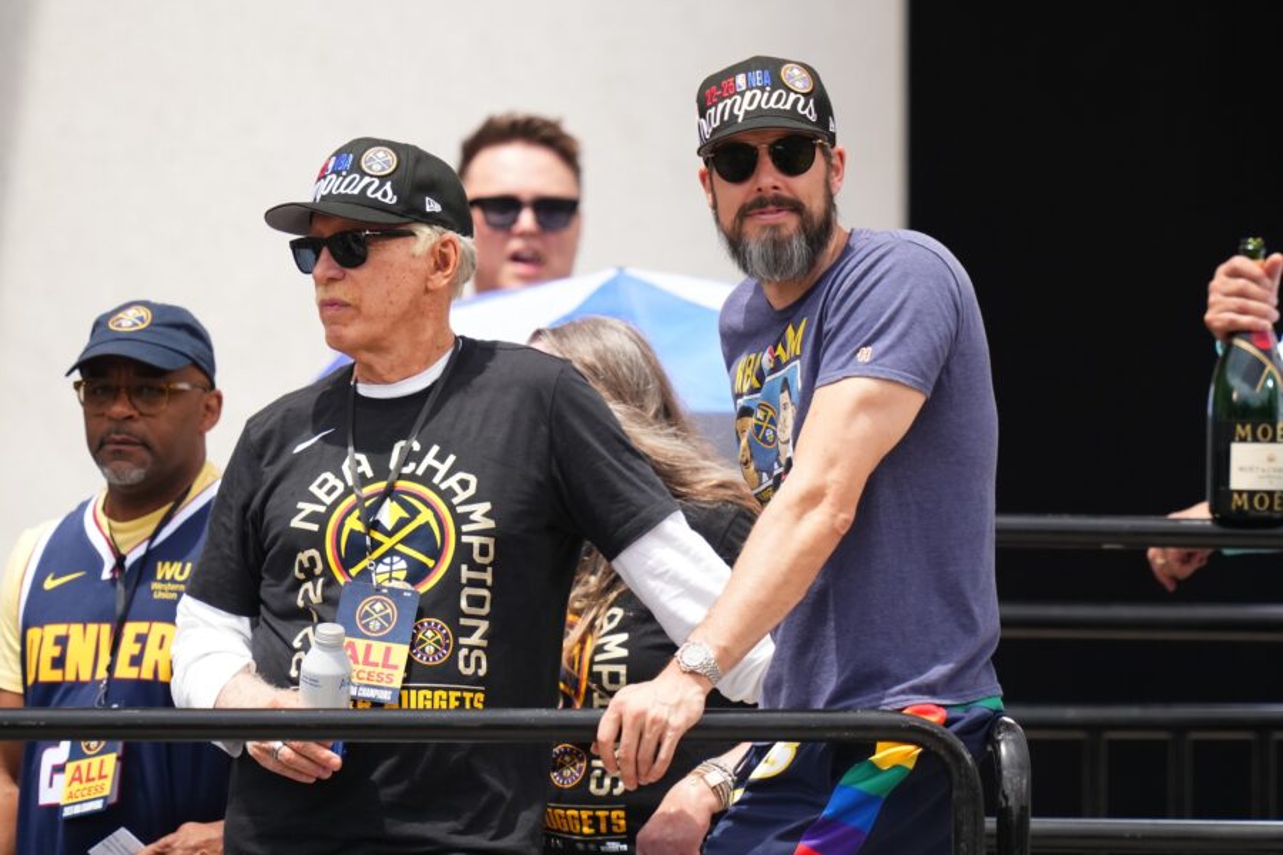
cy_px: 428
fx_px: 29934
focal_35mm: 840
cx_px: 642
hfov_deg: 2.5
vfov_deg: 1.6
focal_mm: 560
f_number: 4
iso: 640
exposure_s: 1/2500
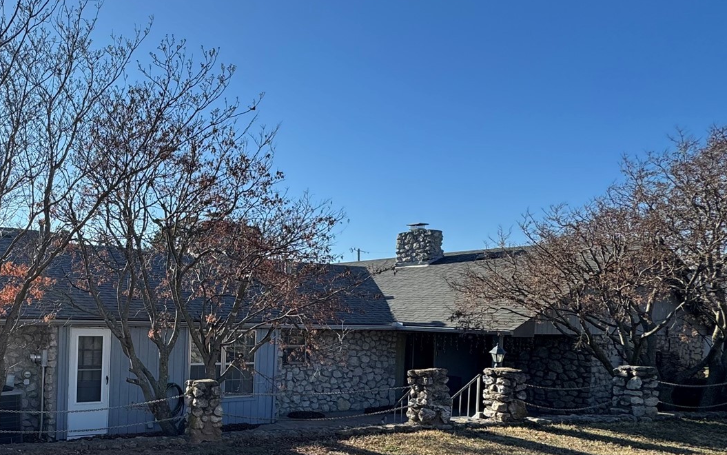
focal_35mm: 27
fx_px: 535
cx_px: 89
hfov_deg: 59.5
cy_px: 322
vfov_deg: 45.0
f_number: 2.2
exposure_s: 1/1006
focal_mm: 2.22
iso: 50
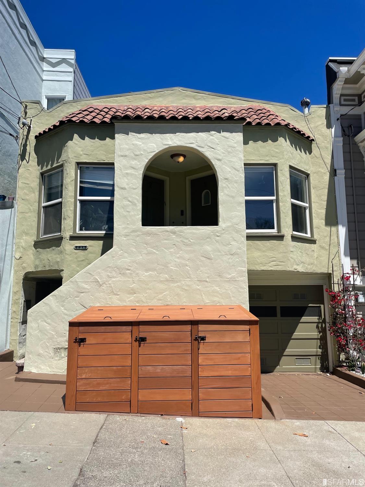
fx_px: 366
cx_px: 182
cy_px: 244
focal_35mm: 26
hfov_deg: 53.1
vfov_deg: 67.3
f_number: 1.6
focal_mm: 4.2
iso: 32
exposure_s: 1/5556
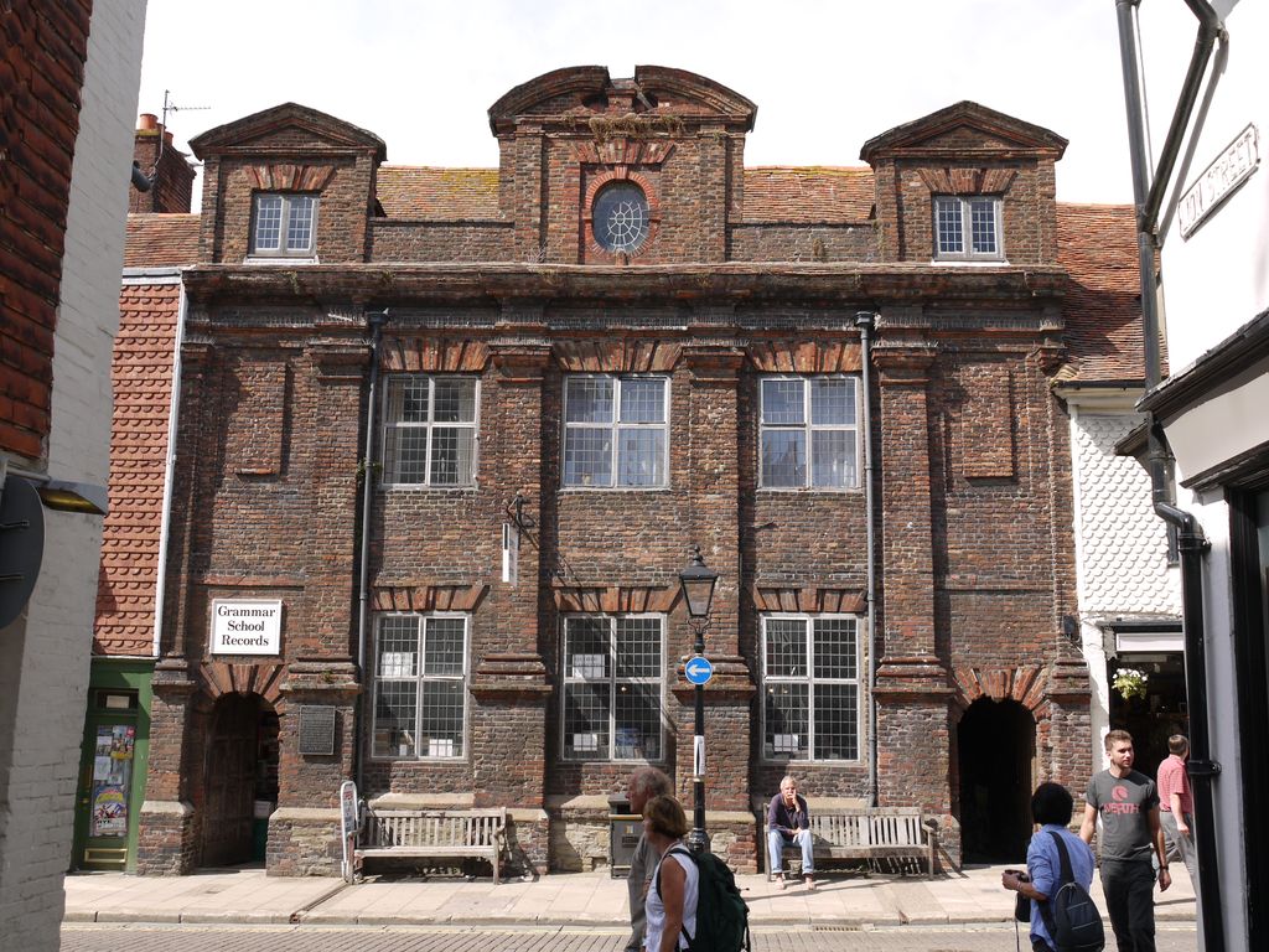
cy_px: 476
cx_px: 634
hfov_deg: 51.4
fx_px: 1320
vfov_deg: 39.7
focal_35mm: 36
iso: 100
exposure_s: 1/200
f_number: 7.1
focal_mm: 18
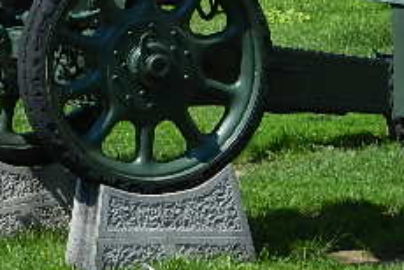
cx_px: -40
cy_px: -61
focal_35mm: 416
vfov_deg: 3.3
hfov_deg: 4.9
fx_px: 4674
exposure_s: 1/800
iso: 160
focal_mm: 25.9
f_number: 5.2
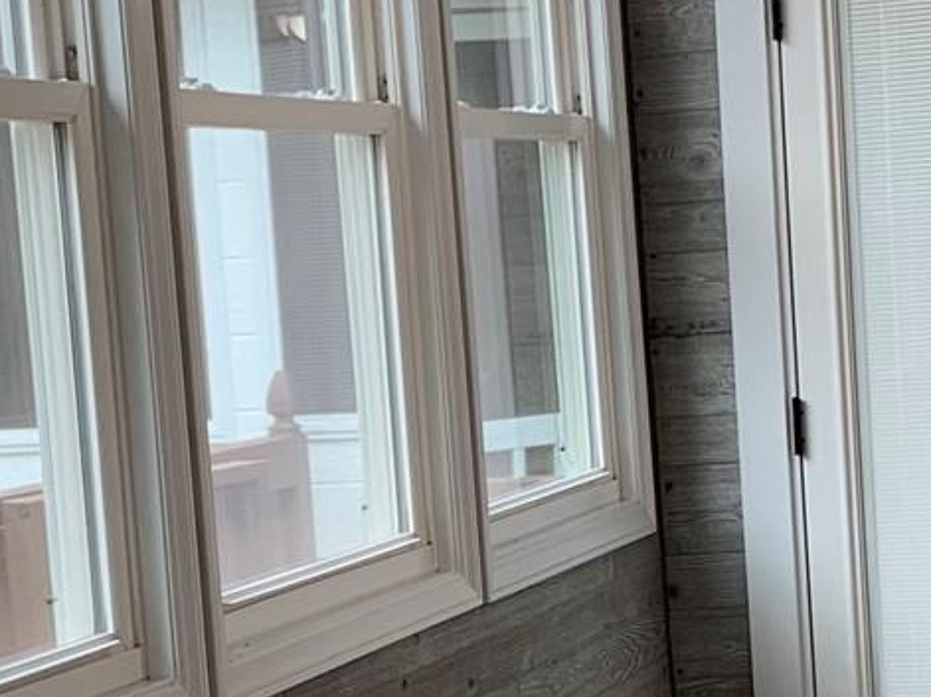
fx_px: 3038
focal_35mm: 113
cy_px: 557
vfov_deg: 13.0
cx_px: 482
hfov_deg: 17.4
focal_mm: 4.25
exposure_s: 1/121
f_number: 1.8
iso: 64
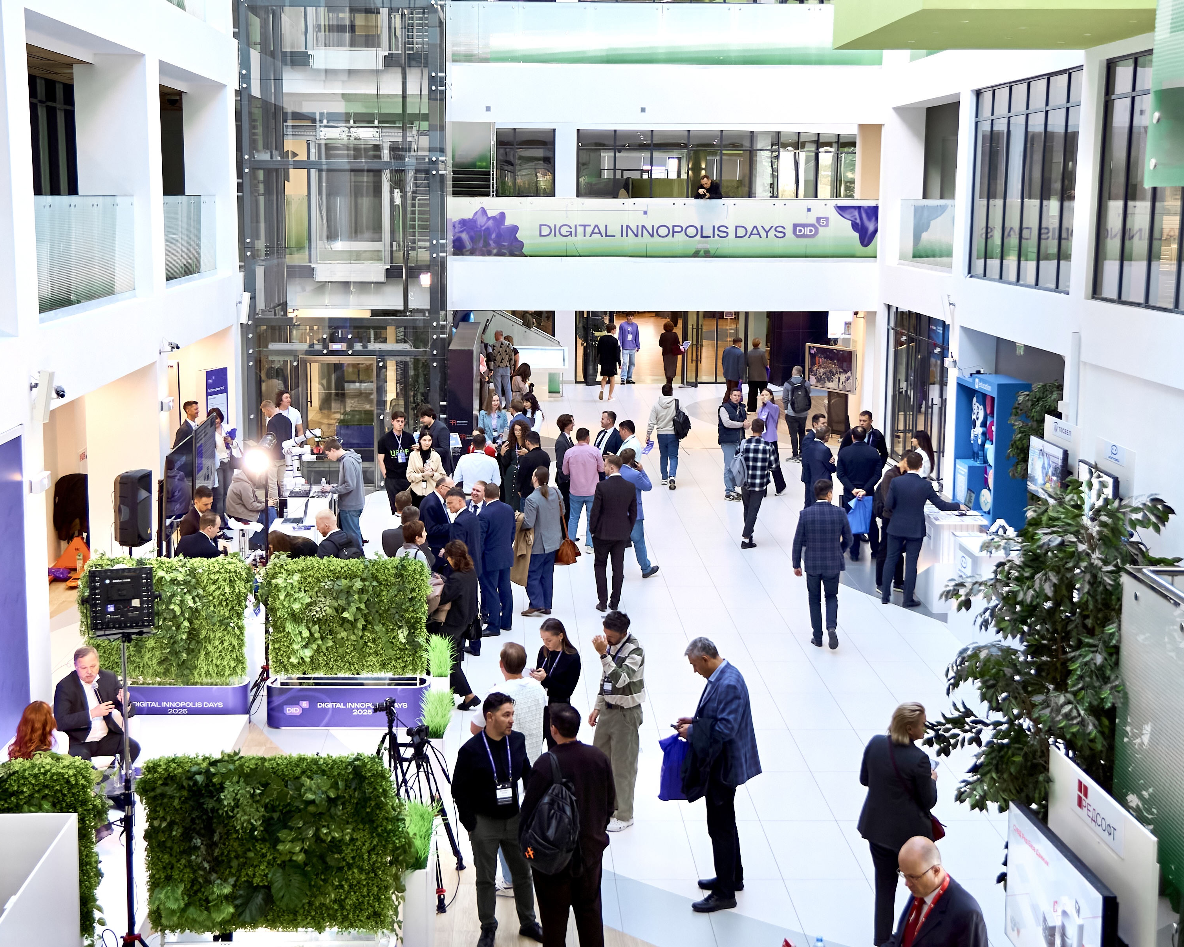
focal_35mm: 49
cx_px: 573
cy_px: 478
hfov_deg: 38.0
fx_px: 1717
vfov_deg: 30.8
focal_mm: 27
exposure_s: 1/200
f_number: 2.8
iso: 1000
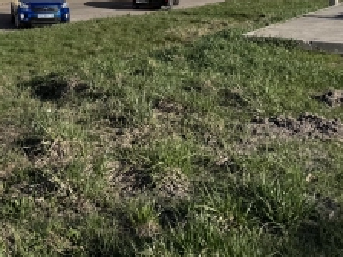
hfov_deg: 28.7
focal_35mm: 67
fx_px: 664
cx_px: 101
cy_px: -57
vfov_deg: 20.4
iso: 80
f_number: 1.78
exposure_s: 1/5814
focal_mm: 6.76
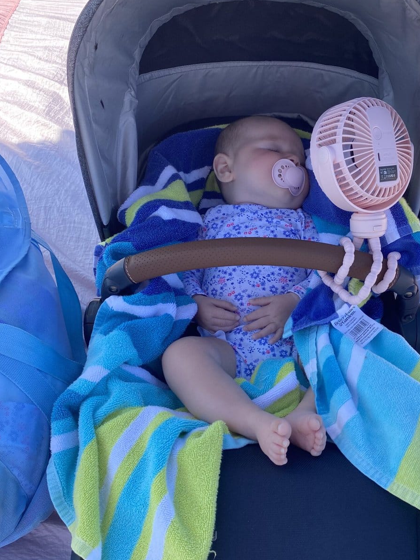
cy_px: 312
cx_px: 282
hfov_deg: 40.2
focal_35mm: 35
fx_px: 567
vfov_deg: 52.5
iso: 32
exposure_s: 1/839
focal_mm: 4.25
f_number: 1.8
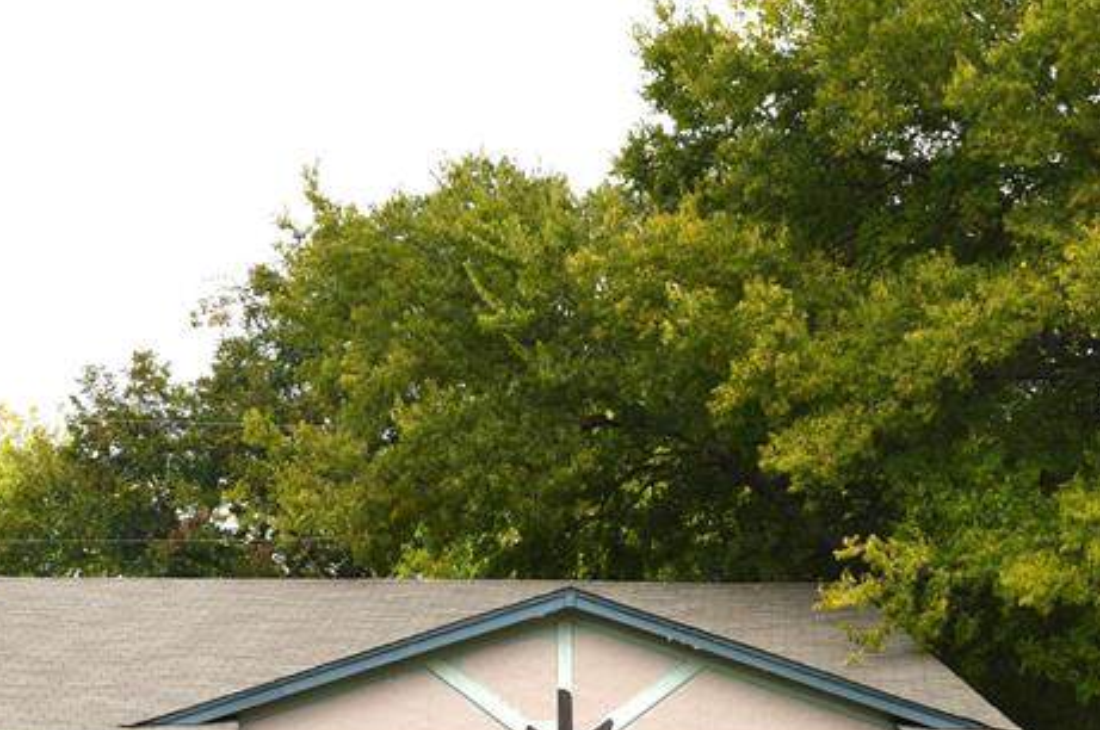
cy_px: 615
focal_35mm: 80
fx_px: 2441
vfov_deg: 16.8
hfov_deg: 25.0
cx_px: 236
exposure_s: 1/200
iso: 100
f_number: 8
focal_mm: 24
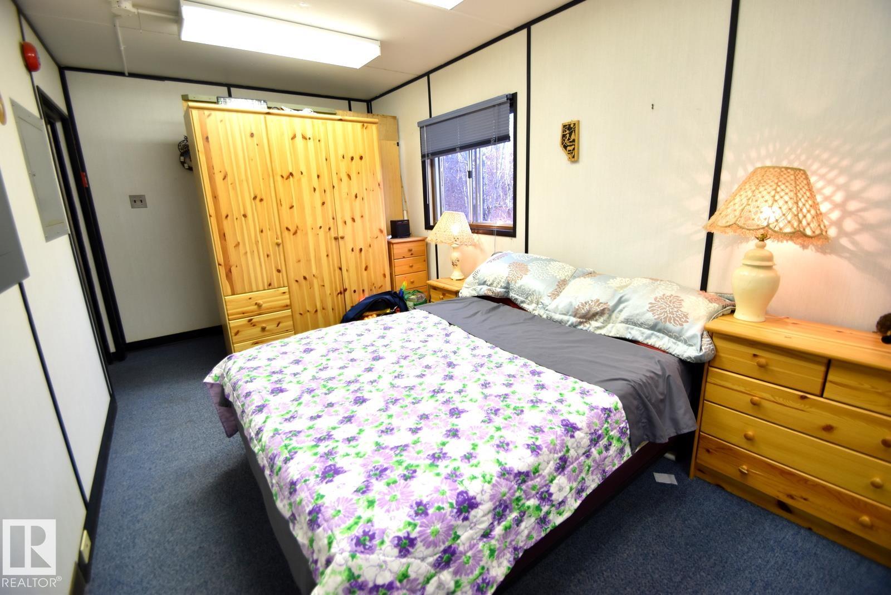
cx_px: 446
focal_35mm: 15
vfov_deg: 77.4
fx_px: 371
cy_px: 298
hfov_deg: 100.4
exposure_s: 1/80
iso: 400
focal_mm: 10
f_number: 4.5
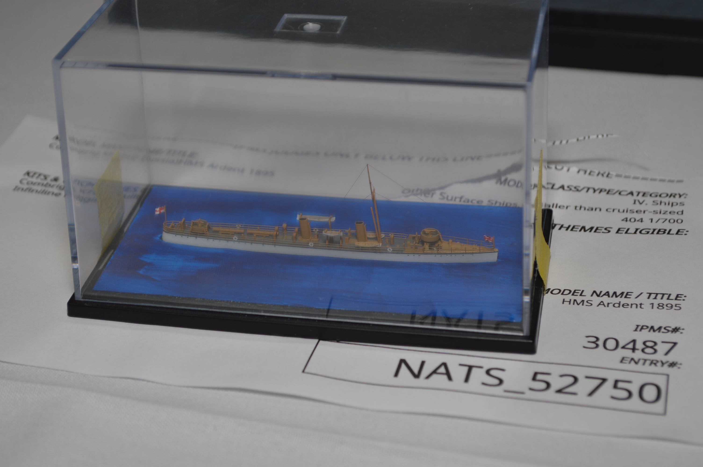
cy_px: 234
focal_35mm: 75
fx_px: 1463
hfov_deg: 27.0
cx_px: 352
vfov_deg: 18.1
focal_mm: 50
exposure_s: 1/60
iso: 100
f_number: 8
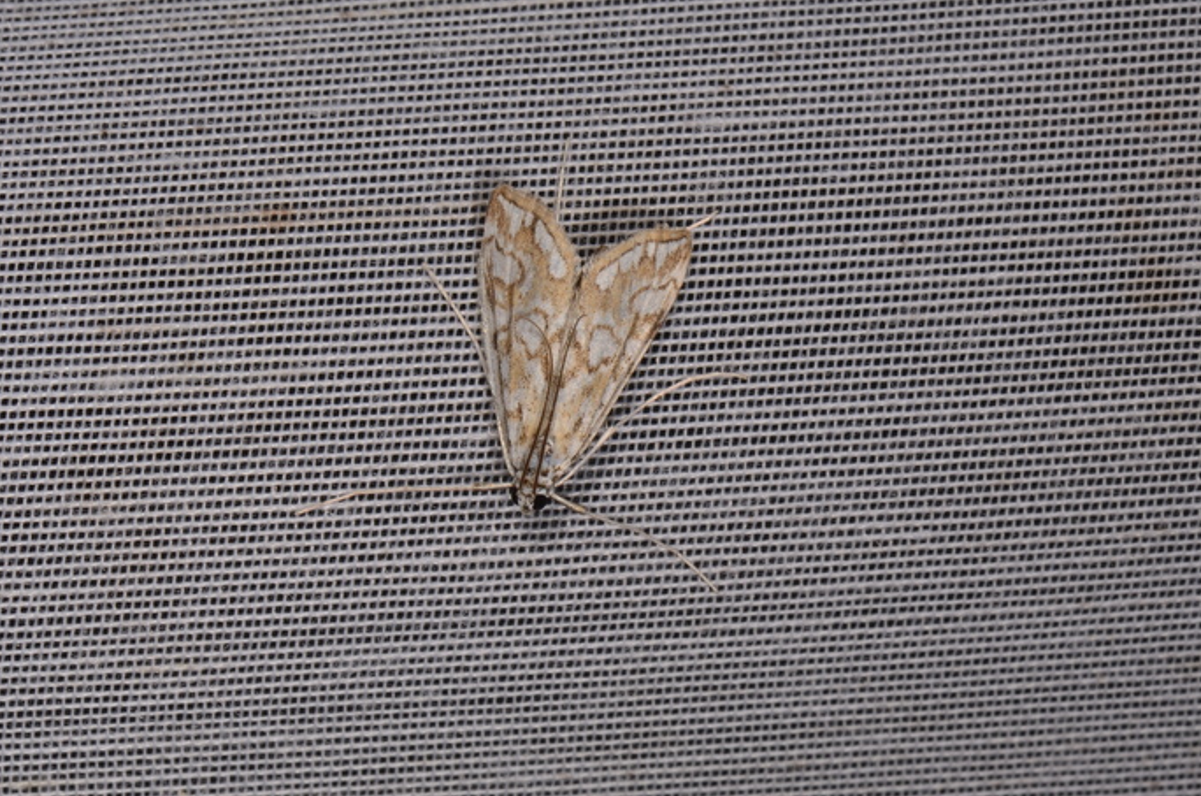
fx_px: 4913
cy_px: 399
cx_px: 599
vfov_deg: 9.3
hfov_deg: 13.9
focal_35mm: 148
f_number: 22
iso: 100
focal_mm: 85
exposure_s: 1/60
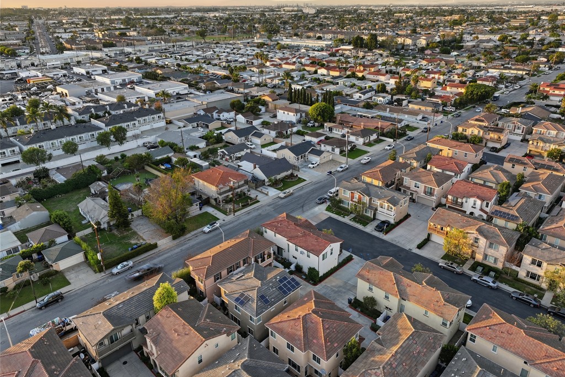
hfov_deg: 71.5
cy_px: 182
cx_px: 282
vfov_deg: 51.3
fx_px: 392
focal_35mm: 25
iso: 100
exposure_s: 1/120
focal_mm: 12.3
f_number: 5.6
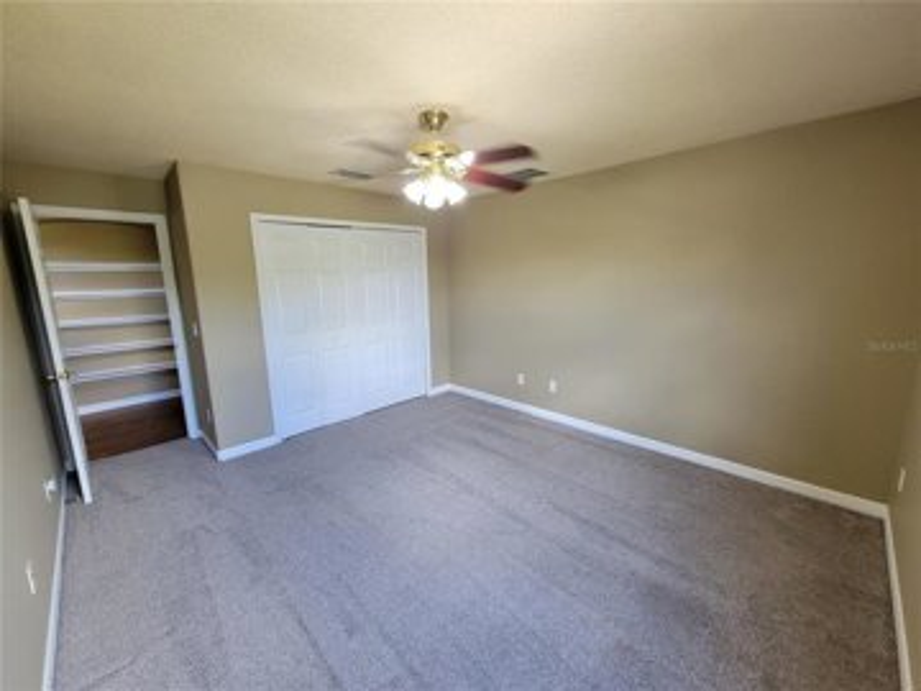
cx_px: 460
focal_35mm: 13
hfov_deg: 106.2
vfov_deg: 89.9
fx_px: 346
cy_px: 346
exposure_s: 1/60
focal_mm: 2.2
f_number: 2.2
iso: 160
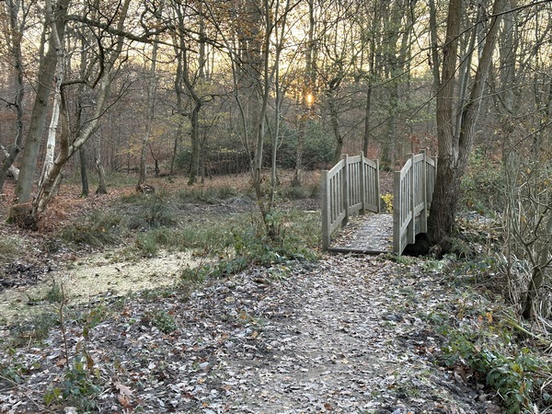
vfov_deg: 30.3
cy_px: 207
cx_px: 276
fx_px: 765
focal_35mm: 48
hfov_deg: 39.7
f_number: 1.78
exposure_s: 1/62
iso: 80
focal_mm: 6.86
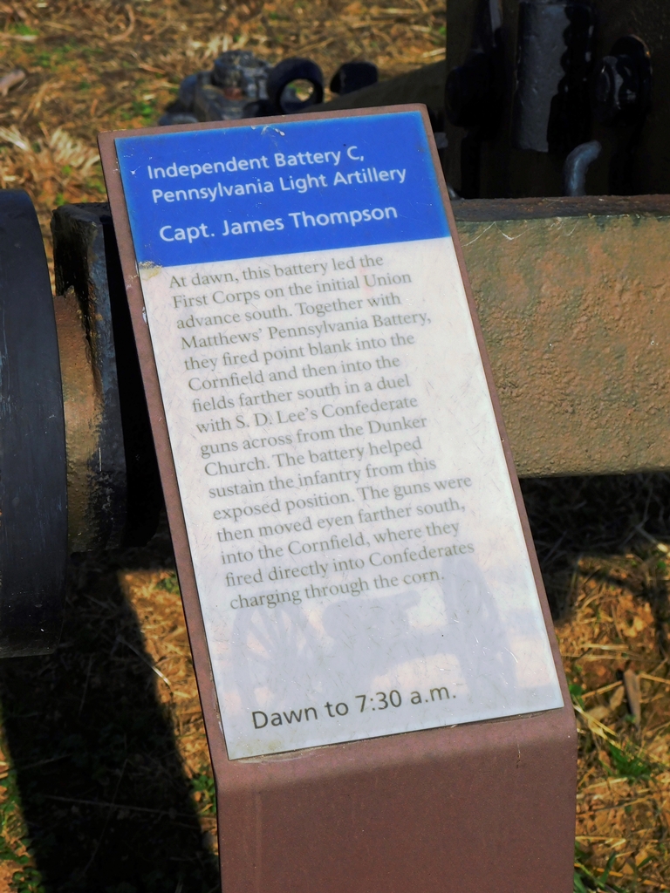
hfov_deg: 18.4
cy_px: 446
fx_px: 2065
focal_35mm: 80
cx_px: 335
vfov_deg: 24.4
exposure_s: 1/640
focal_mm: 14.2
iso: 125
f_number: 8.8
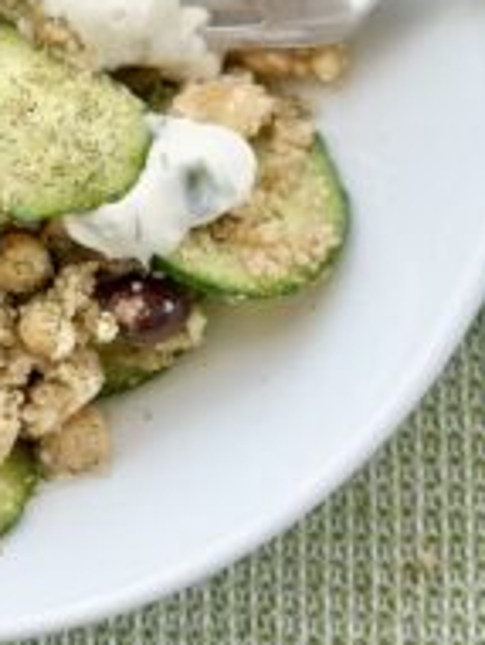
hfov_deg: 11.5
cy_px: 24
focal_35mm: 126
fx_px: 2349
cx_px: -134
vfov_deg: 15.4
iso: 80
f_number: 1.78
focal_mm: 6.86
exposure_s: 1/121
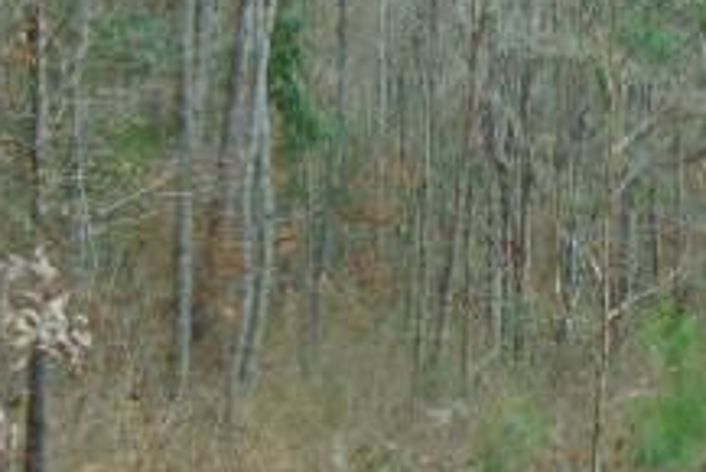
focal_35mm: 218
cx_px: 660
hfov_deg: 9.4
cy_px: -124
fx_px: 4278
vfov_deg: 6.3
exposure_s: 1/160
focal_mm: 12.8
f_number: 3.7
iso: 80
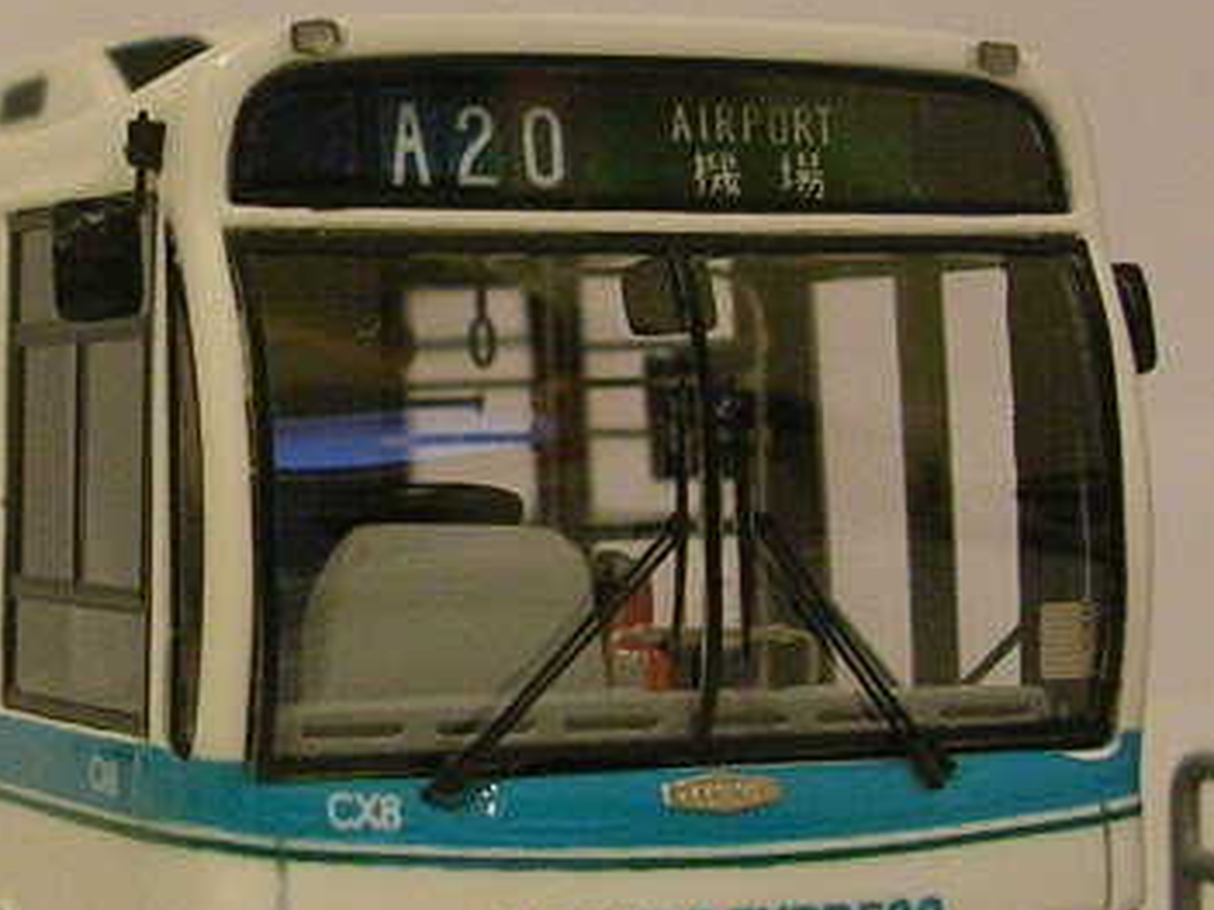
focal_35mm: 111
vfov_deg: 13.3
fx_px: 3891
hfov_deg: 17.5
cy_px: 318
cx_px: 131
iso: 121
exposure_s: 1/5.6
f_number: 2.8
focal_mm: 5.8
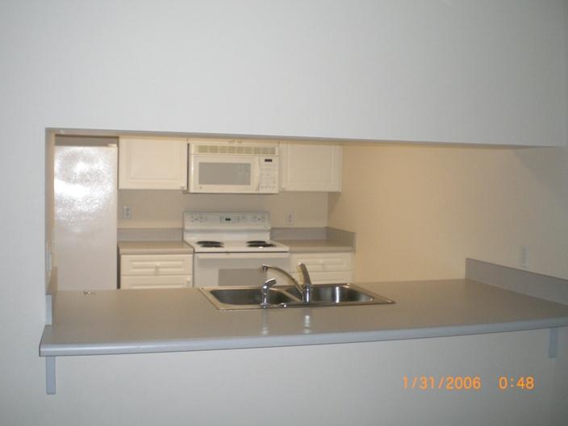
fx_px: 624
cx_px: 284
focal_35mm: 38
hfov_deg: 49.0
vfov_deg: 37.7
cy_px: 213
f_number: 3.1
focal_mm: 6.3
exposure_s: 1/60
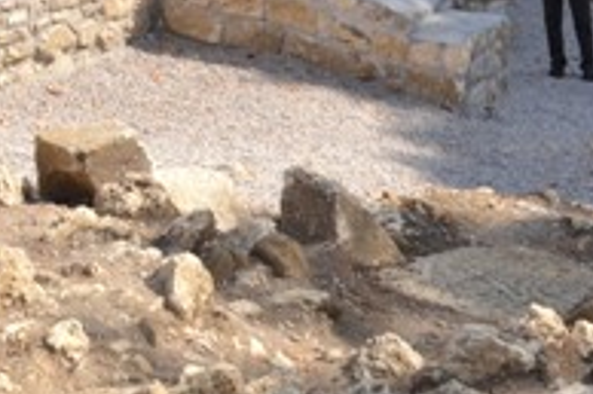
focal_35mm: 109
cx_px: 55
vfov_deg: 11.8
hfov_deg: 18.5
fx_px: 1794
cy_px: -243
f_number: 7.1
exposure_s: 1/200
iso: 100
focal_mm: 22
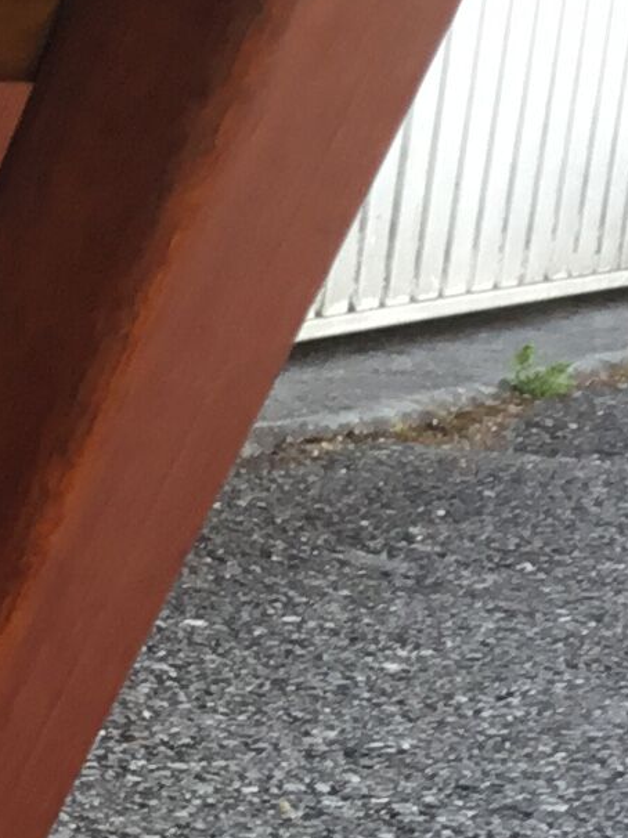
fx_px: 4042
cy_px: 1246
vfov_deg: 11.4
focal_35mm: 167
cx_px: -838
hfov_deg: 8.2
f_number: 2.4
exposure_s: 1/119
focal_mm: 3.3
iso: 25
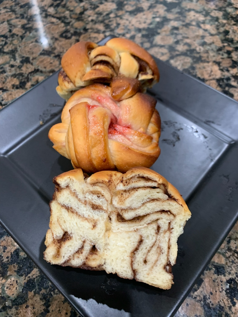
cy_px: 158
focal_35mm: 26
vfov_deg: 67.3
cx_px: 119
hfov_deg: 53.1
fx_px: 238
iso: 200
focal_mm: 4.25
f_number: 1.8
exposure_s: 1/60
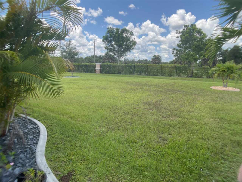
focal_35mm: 29
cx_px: 121
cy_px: 91
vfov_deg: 48.2
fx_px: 203
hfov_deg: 61.7
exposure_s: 1/929
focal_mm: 3
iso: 16
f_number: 1.8
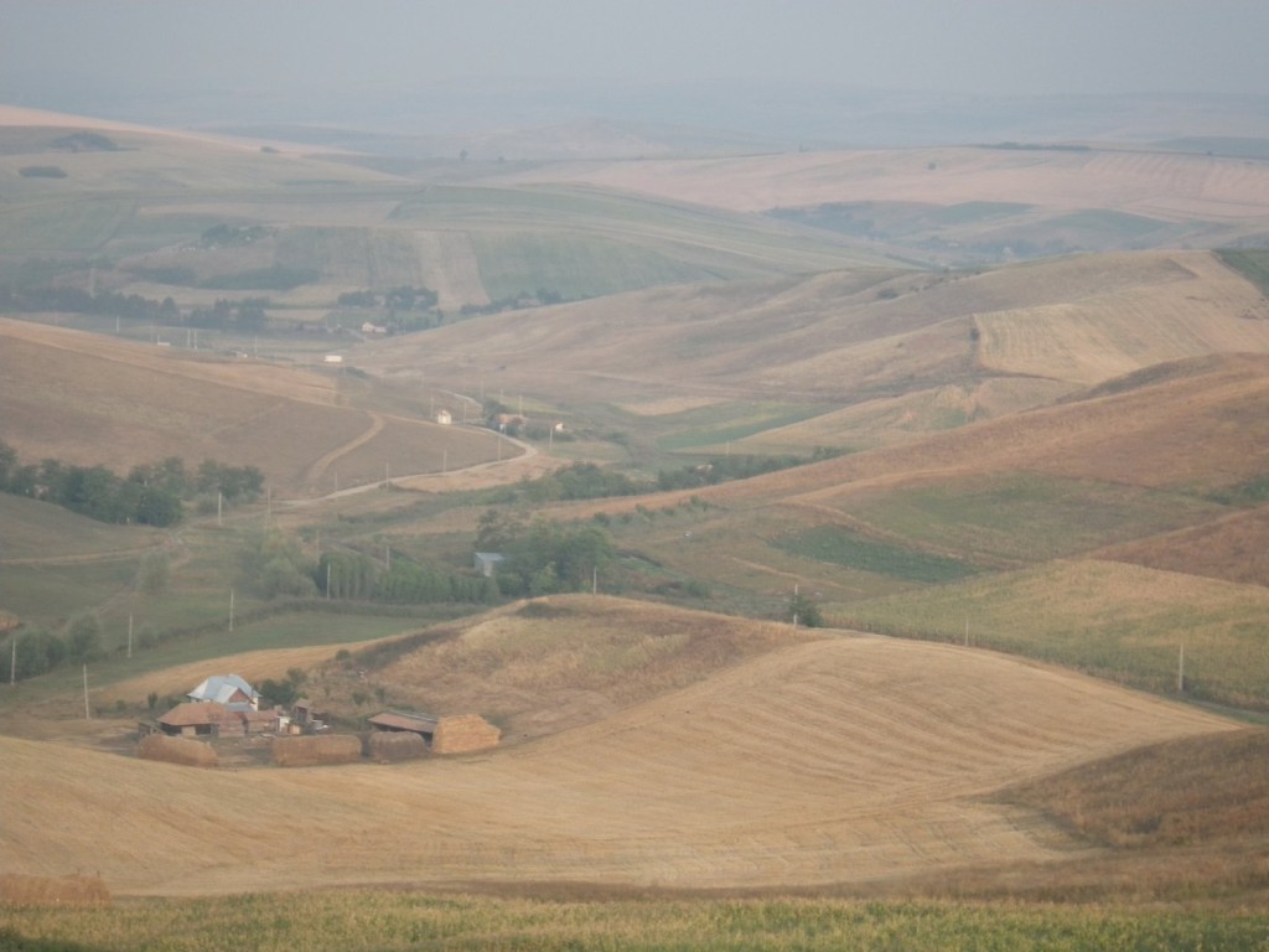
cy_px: 476
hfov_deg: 17.1
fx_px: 4216
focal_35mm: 115
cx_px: 634
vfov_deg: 12.9
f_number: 5.2
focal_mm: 20.6
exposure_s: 1/160
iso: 100
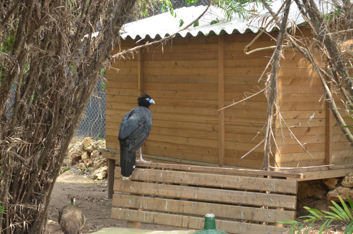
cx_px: 176
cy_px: 117
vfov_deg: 16.5
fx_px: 807
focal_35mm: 82
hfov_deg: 24.7
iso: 400
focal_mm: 55
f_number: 5.6
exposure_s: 1/100
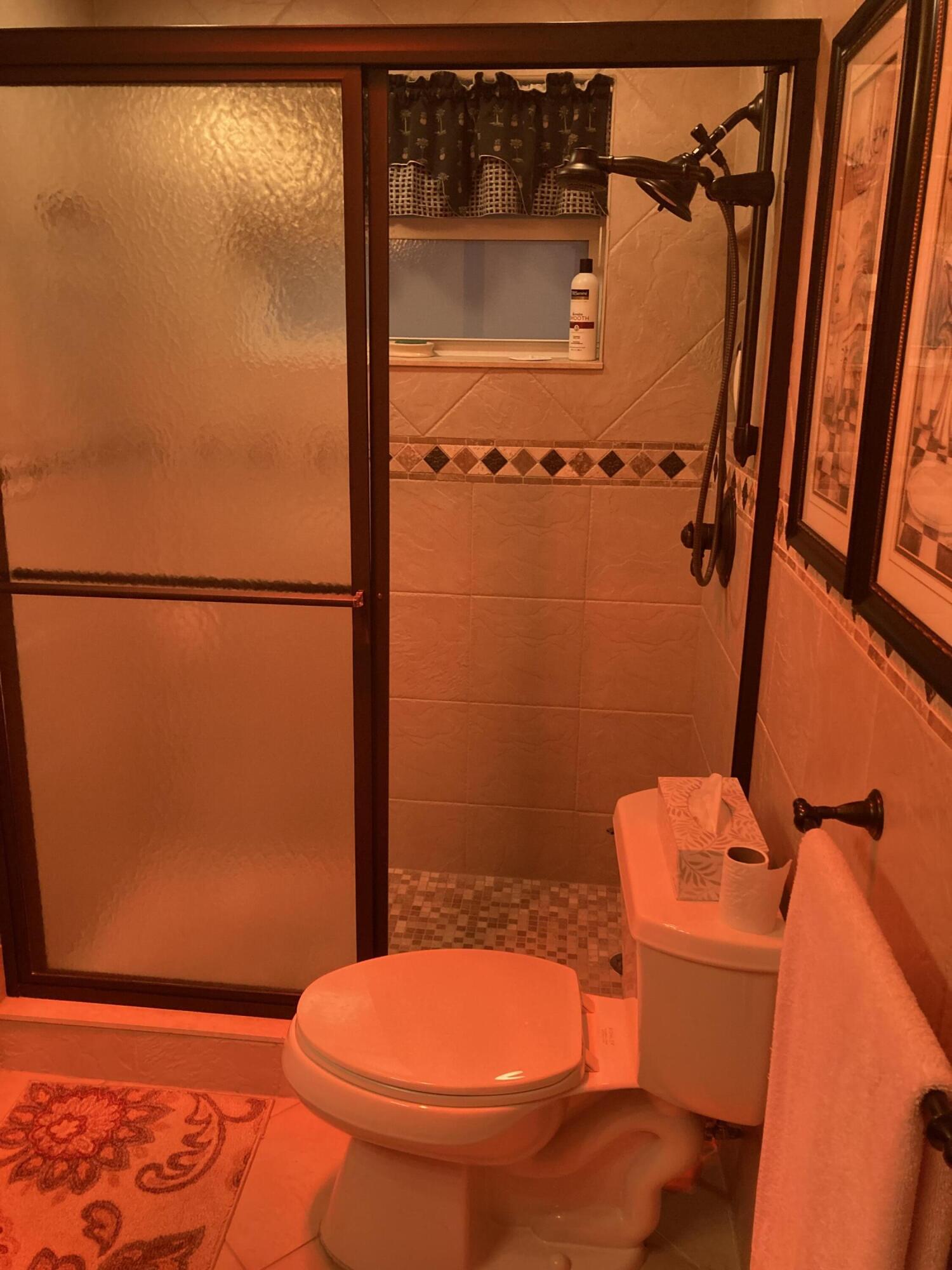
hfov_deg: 49.7
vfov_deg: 63.4
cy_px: 635
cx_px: 476
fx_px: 1027
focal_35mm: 28
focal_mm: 3.99
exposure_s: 1/60
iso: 250
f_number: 1.8
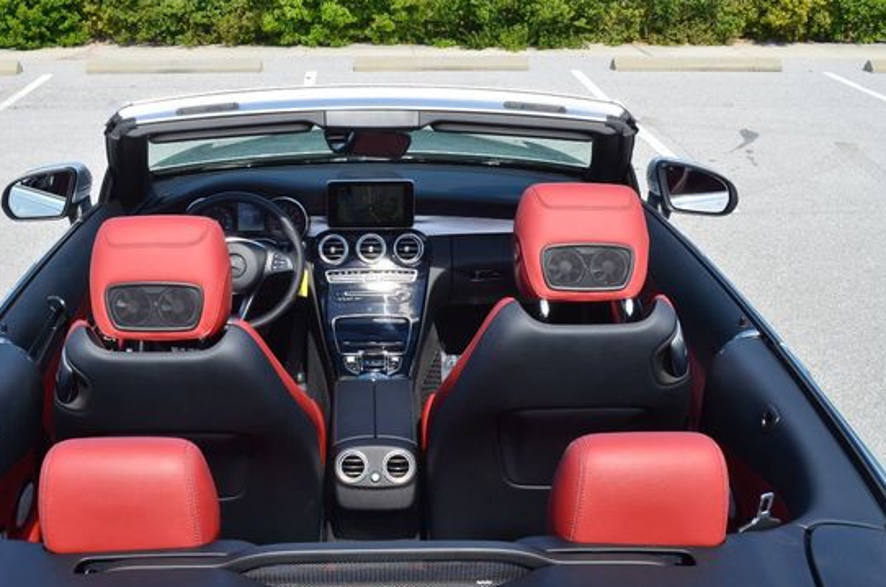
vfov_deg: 34.1
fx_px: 958
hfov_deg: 49.4
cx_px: 369
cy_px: 288
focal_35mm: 39
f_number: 11
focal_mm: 22
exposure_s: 1/125
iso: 200
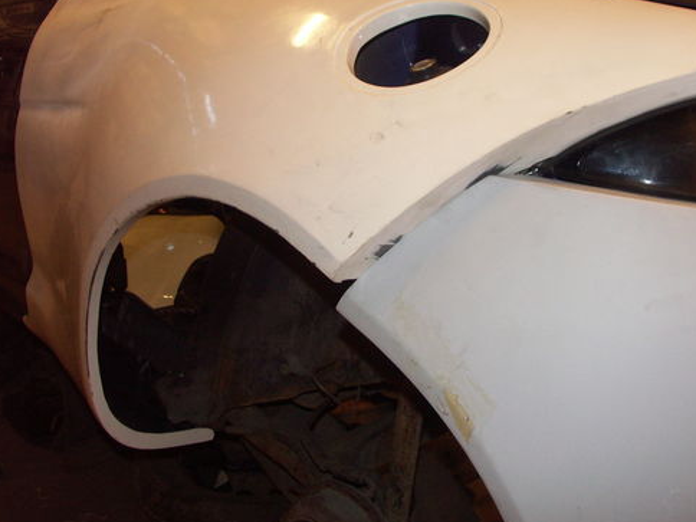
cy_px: 210
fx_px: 744
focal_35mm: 37
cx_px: 404
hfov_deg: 49.9
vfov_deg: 38.5
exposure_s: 1/50
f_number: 3.5
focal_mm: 7.21
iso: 200
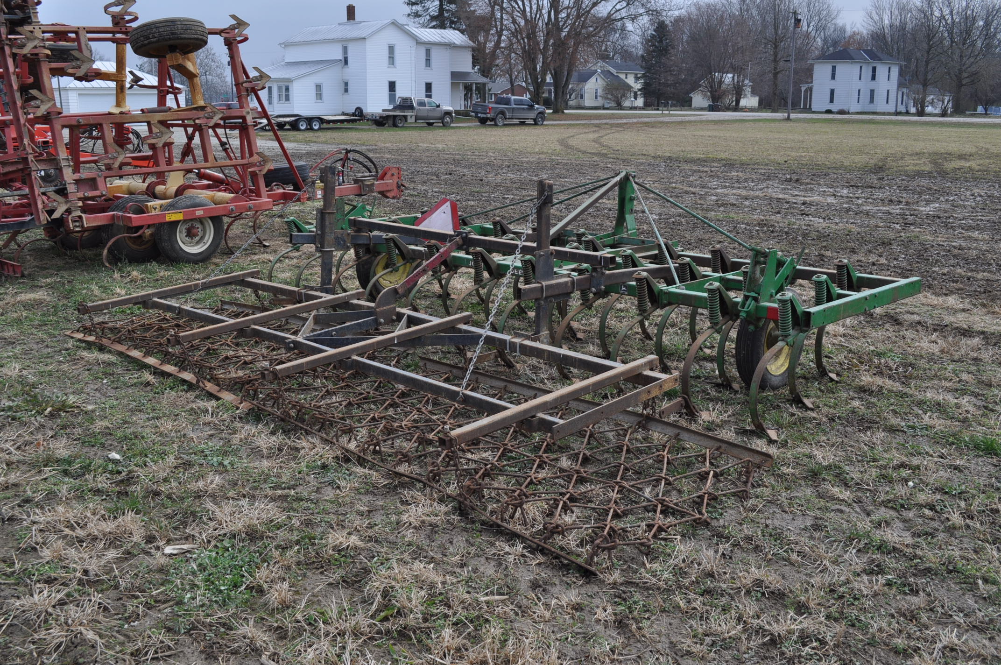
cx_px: 500
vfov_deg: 36.8
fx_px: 1000
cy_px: 332
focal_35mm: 36
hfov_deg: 53.2
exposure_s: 1/250
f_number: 8
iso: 200
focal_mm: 24
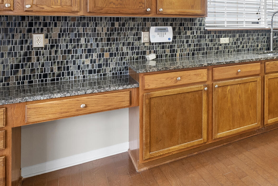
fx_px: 263
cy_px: 23
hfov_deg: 43.0
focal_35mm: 34
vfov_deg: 36.8
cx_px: 308
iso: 400
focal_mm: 12
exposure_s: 1
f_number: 7.1
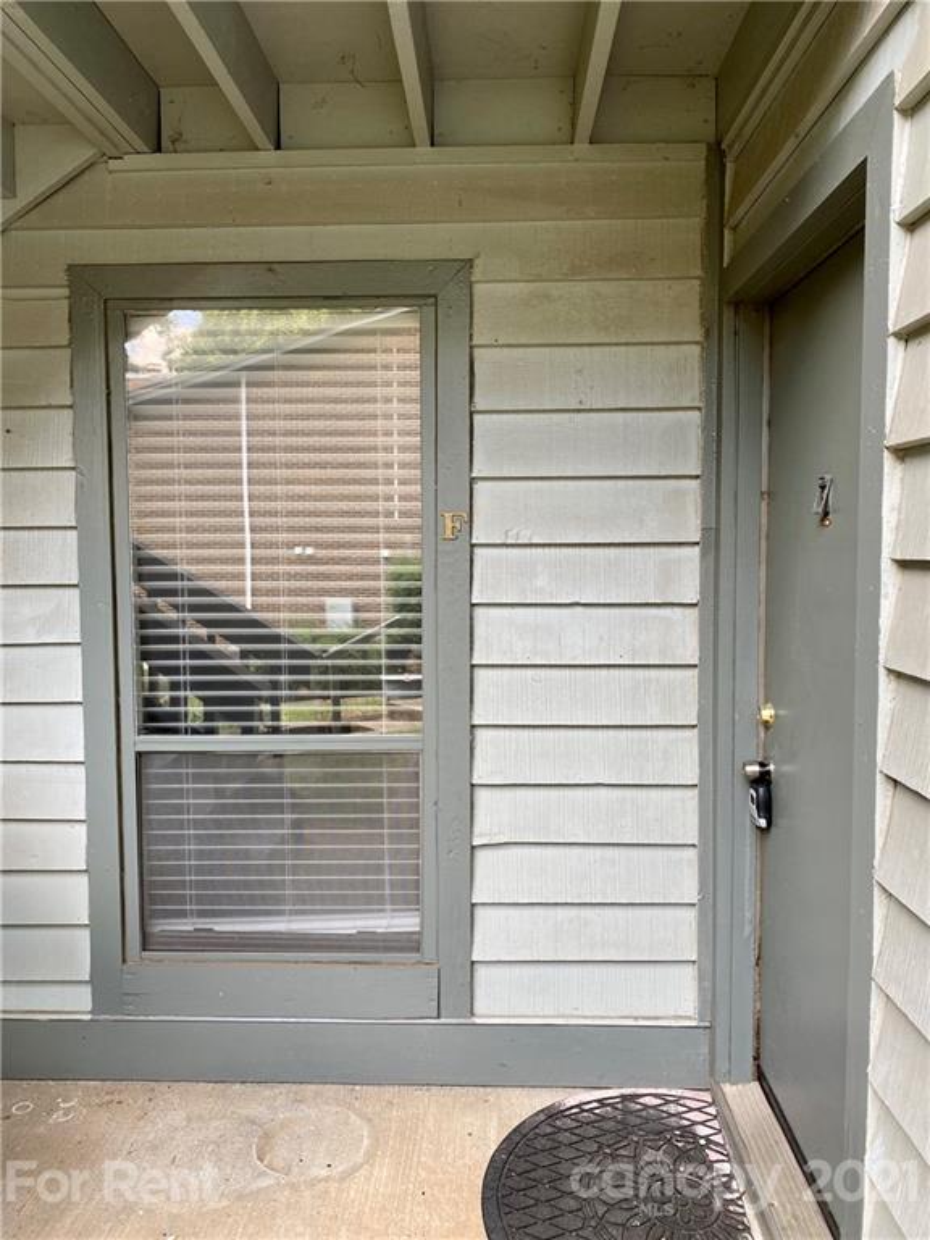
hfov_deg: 53.1
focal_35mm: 26
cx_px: 465
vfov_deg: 67.3
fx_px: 931
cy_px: 620
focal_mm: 4.25
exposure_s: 1/121
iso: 64
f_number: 1.8
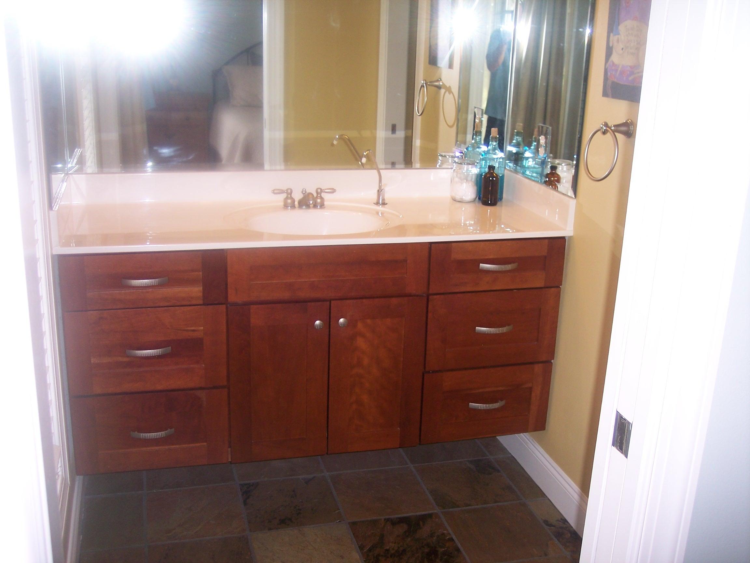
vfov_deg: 36.8
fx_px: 845
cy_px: 282
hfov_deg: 47.9
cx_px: 375
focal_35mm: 39
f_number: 2.8
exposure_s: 1/60
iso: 100
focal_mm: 8
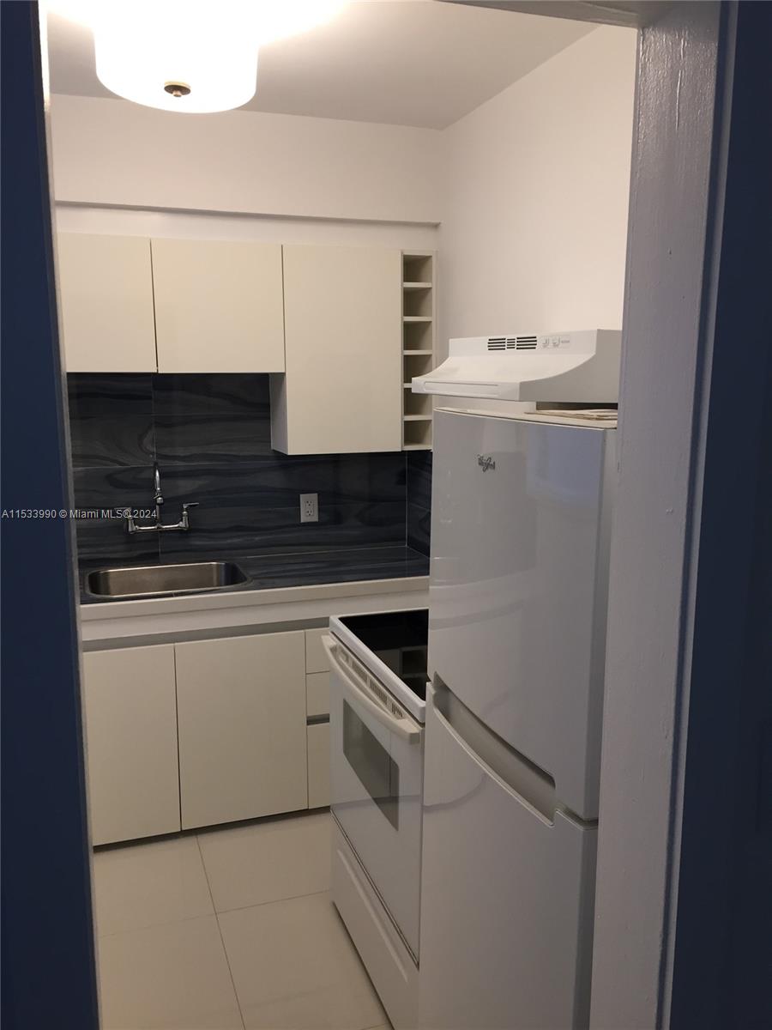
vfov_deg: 61.7
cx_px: 386
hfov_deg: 48.2
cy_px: 515
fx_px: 862
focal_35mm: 29
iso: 32
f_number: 2.2
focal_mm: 4.15
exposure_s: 1/30
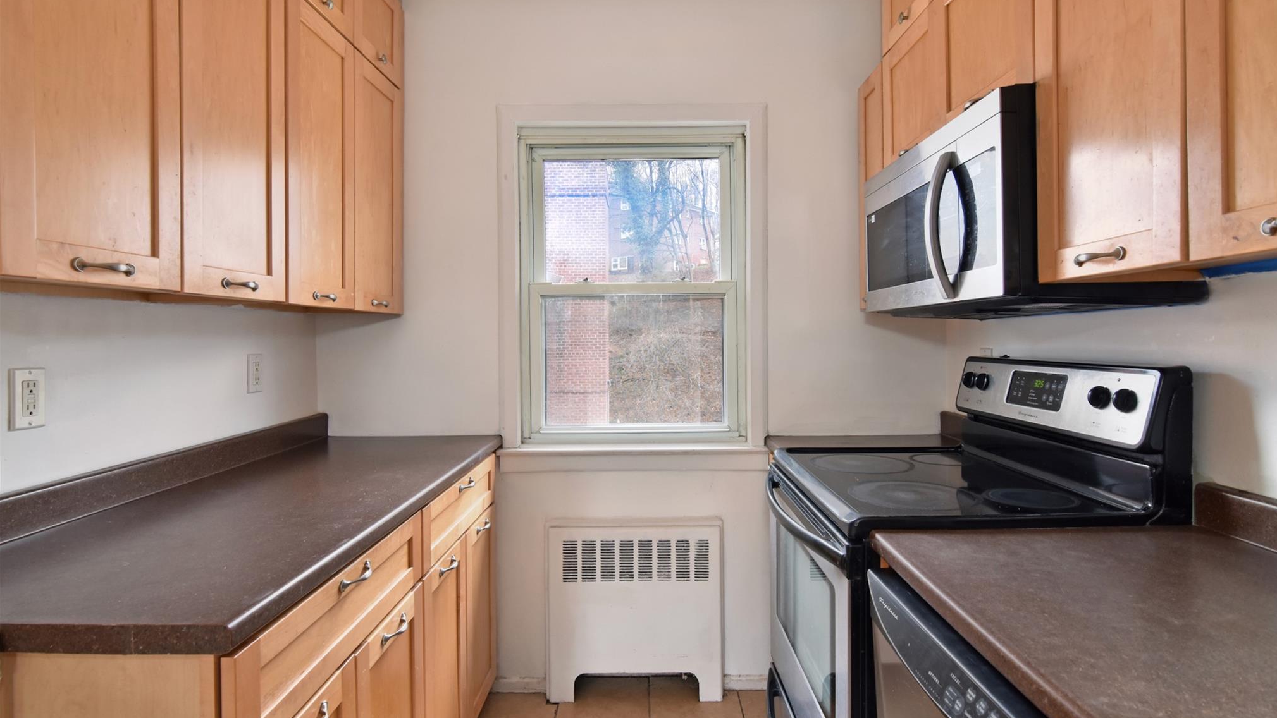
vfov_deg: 62.2
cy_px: 326
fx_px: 594
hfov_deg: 94.2
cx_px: 647
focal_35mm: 18
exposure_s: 1/20
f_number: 9
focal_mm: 11
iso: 640
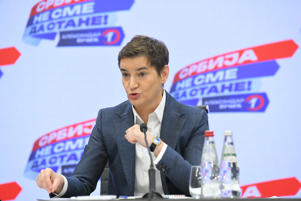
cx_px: 150
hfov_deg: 10.3
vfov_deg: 6.9
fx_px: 1672
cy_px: 100
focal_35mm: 200
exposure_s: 1/250
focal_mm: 200
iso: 2500
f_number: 4
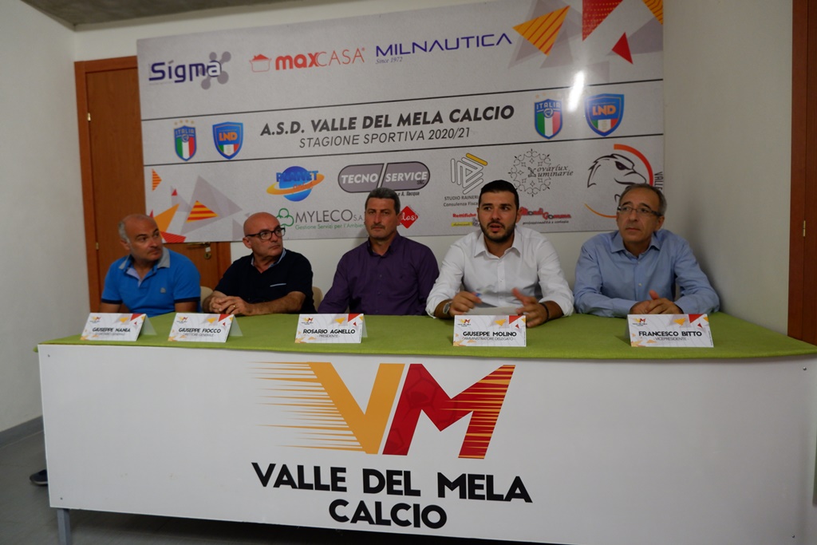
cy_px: 272
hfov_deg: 76.1
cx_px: 408
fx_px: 522
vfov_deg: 55.1
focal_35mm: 23
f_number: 3.5
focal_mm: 15
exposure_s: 1/25
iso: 1000
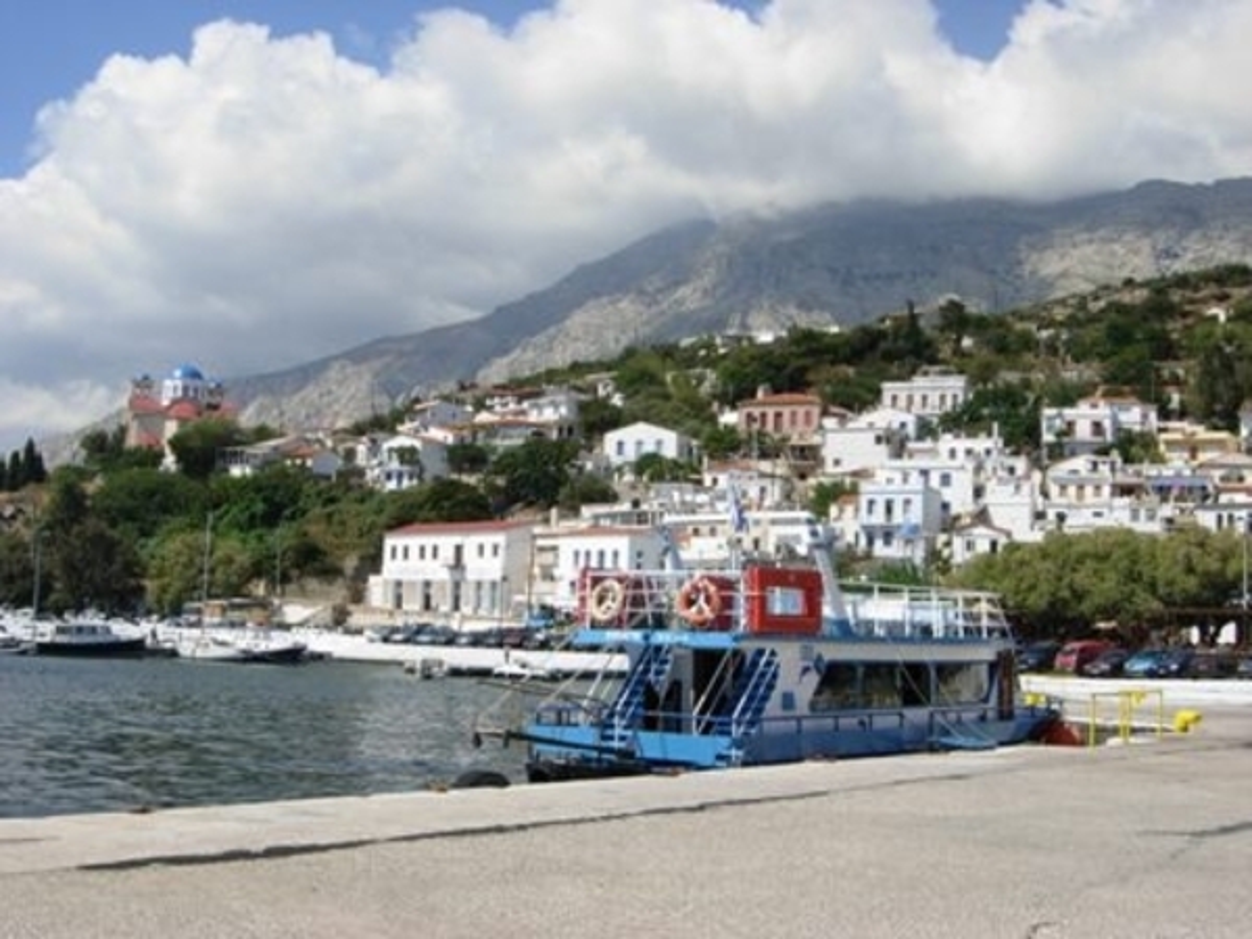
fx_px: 1736
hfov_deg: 39.7
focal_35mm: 48
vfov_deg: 30.3
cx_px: 626
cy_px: 470
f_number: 6.9
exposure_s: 1/384
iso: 50
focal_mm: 10.1
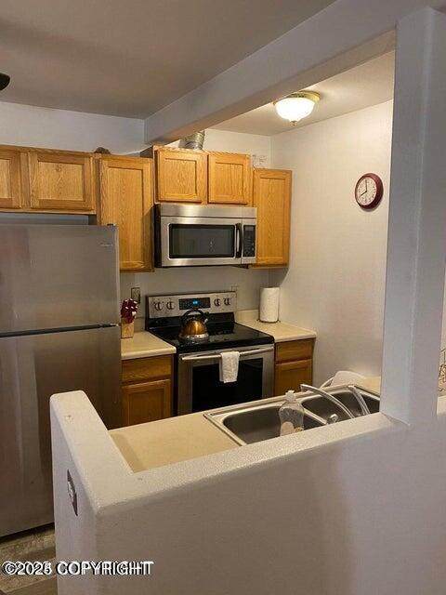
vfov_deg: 67.3
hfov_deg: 53.1
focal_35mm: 26
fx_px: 447
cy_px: 298
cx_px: 223
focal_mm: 4.25
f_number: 1.8
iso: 250
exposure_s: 1/60
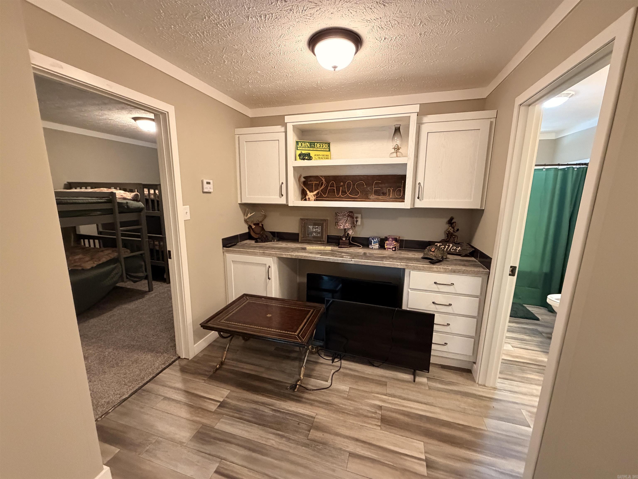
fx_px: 258
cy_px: 240
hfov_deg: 102.1
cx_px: 319
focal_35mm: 14
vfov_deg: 85.7
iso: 640
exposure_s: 1/60
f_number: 2.2
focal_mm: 2.22
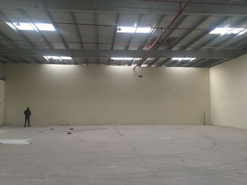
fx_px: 207
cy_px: 92
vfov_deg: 48.2
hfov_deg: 61.7
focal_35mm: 29
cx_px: 124
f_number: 2.2
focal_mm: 4.15
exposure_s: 1/33
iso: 32
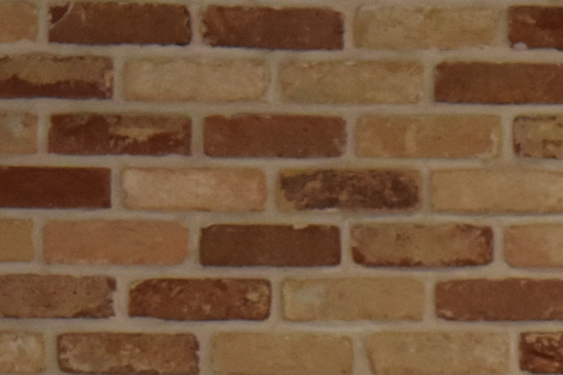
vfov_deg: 2.9
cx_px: 1432
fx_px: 7364
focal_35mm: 471
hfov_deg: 4.3
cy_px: 1034
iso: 1250
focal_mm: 55
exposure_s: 1/250
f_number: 7.1
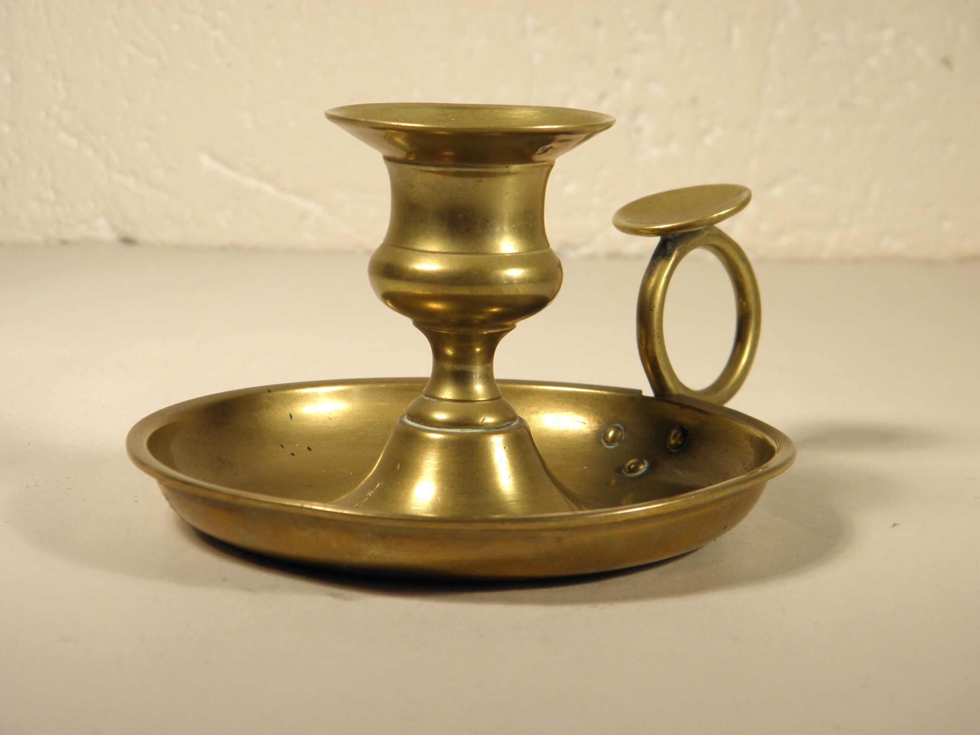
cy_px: 368
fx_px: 2265
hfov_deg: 24.4
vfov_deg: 18.4
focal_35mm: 80
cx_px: 490
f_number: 4.4
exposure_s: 1/60
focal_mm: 14.3
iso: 100
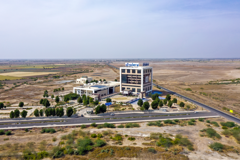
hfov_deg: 65.5
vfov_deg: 46.4
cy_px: 80
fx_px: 187
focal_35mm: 28
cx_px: 120
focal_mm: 10.26
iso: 100
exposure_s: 1/120
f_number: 10
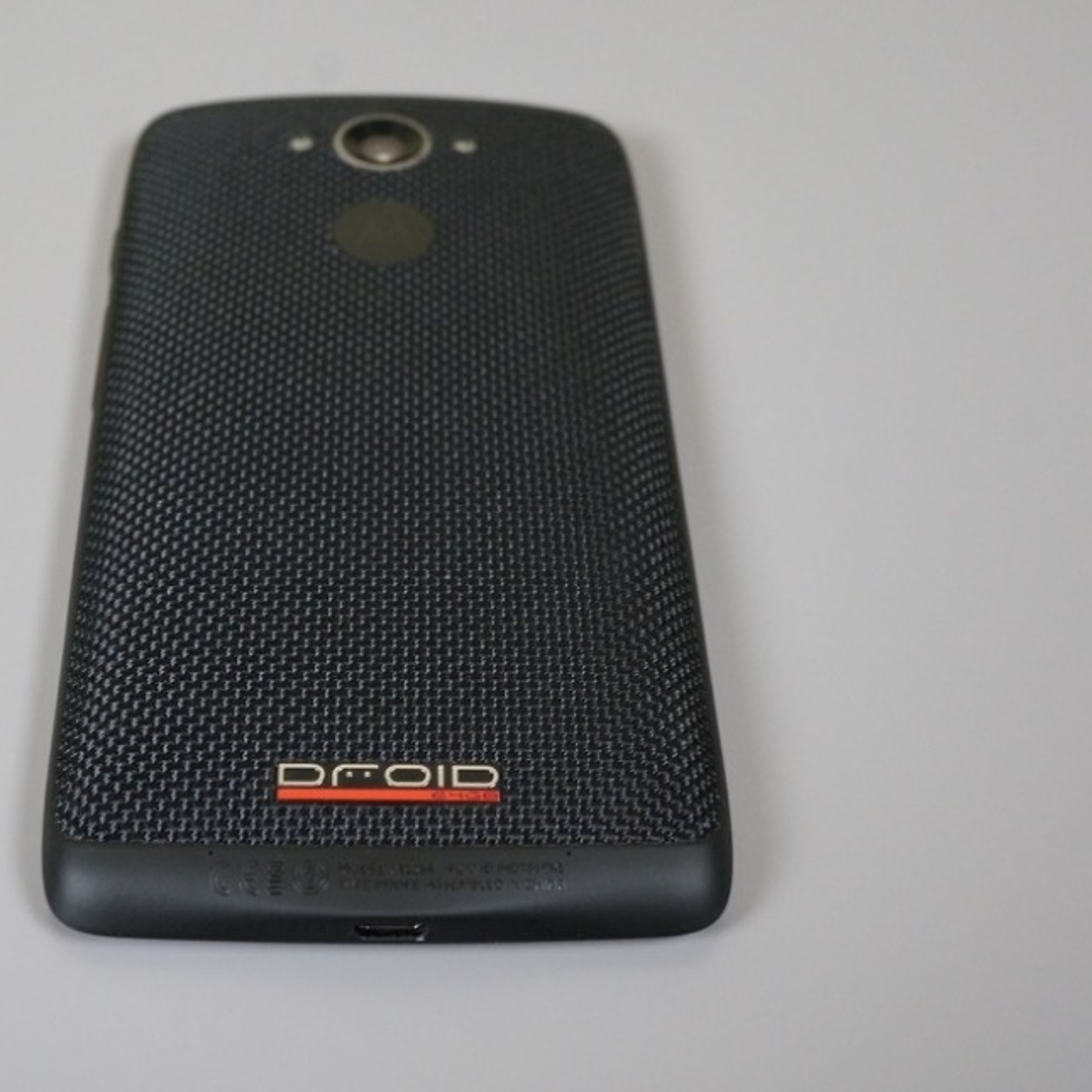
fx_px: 2070
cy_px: 546
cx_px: 411
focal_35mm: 58
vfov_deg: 29.6
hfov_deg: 29.4
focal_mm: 30
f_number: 7.1
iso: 1600
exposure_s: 1/60
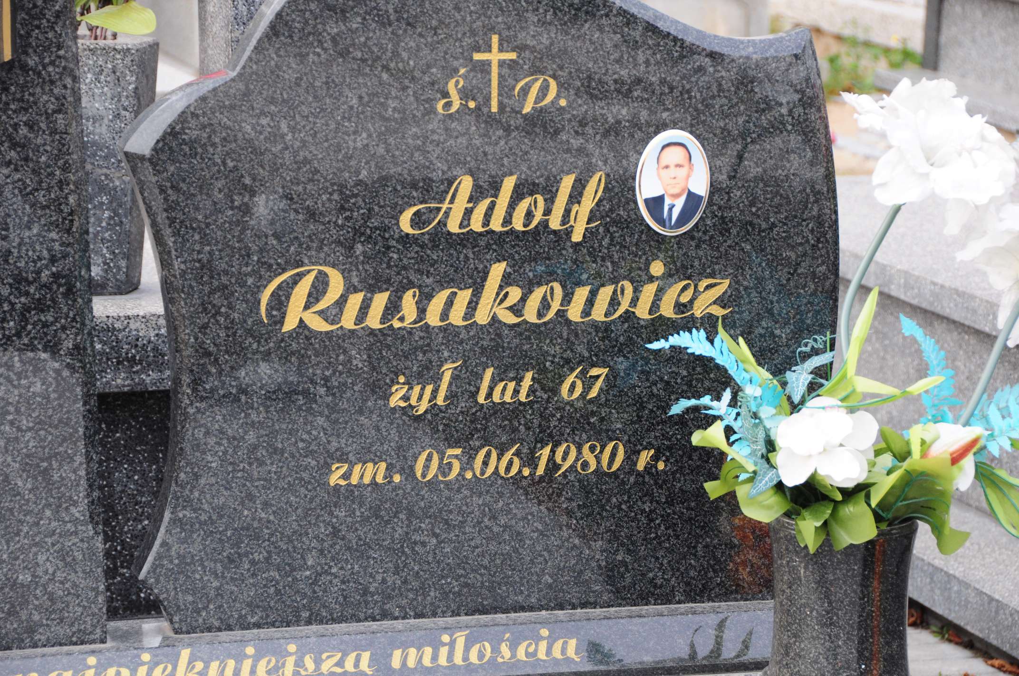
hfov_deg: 16.7
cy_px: 338
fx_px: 3477
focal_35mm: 123
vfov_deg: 11.1
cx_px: 510
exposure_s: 1/250
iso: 500
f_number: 7.1
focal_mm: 82
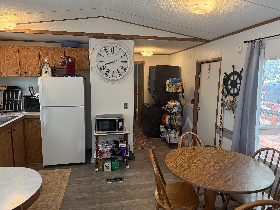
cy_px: 105
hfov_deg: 71.6
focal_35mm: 24
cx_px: 140
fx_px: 194
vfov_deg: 56.8
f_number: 1.78
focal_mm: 6.76
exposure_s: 1/120
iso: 400
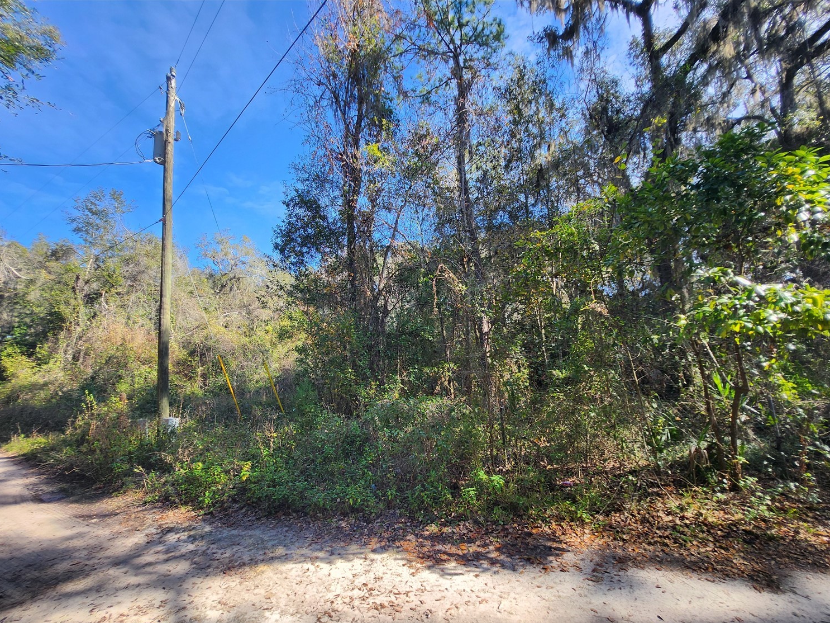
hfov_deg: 102.0
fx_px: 336
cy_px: 335
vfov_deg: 85.5
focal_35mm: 14
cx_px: 427
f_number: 2.2
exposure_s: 1/241
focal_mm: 1.7
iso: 32
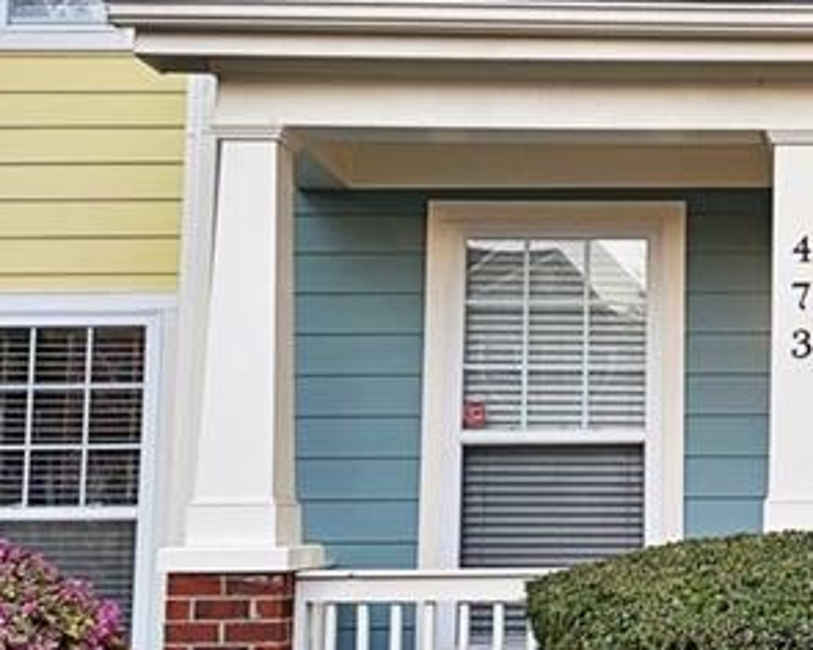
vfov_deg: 23.1
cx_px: 750
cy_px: 306
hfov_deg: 27.6
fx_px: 1588
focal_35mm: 66
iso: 50
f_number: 1.8
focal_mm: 4.25
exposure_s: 1/122
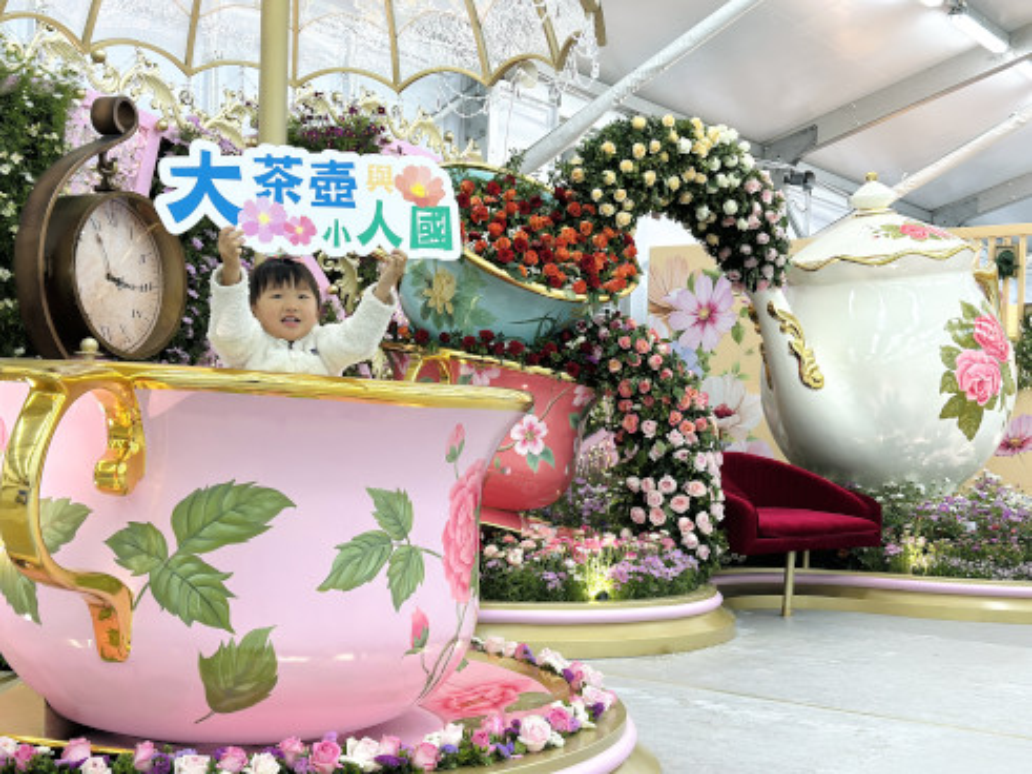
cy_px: 387
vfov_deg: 30.3
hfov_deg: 39.7
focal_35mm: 48
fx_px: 1431
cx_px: 516
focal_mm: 6.86
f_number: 1.78
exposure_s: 1/100
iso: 125
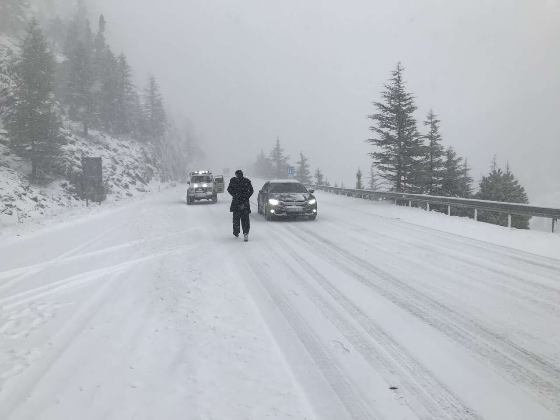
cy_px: 210
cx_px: 280
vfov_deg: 49.7
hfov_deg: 63.4
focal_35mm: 28
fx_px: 453
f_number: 1.8
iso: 20
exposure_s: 1/299
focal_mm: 3.99
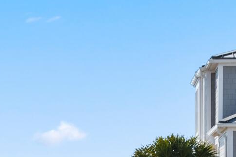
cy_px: 233
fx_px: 1213
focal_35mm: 185
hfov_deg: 11.1
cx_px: 30
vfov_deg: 7.3
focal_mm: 20
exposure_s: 1/160
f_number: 6.3
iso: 100
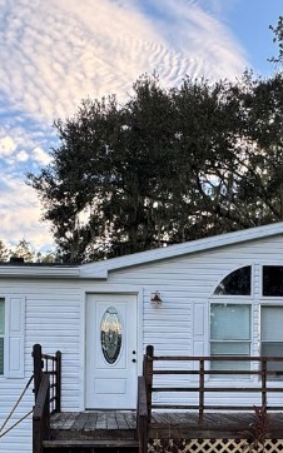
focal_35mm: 42
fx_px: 519
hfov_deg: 30.5
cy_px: 369
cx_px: 136
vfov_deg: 44.6
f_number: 2.2
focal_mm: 2.22
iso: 64
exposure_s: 1/99
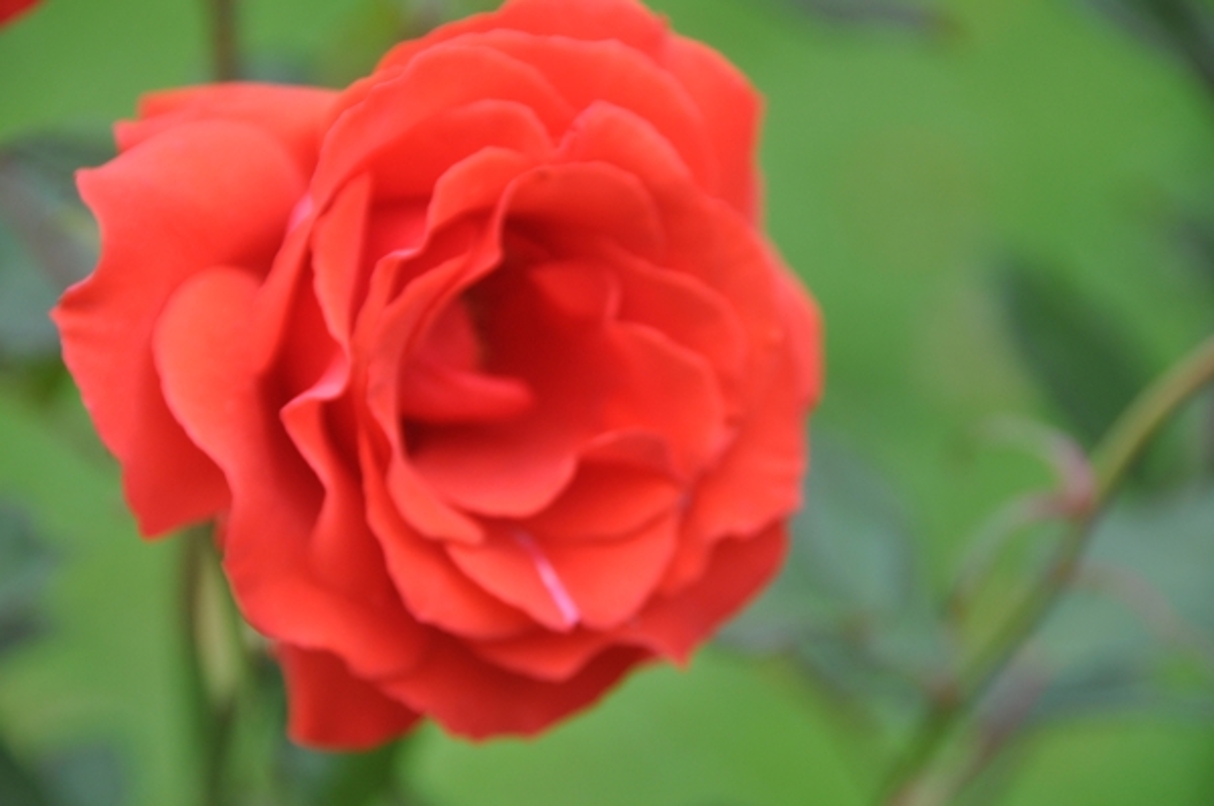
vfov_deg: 4.6
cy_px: 403
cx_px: 607
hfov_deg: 6.9
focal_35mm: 300
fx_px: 10100
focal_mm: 200
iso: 400
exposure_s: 1/125
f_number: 7.1
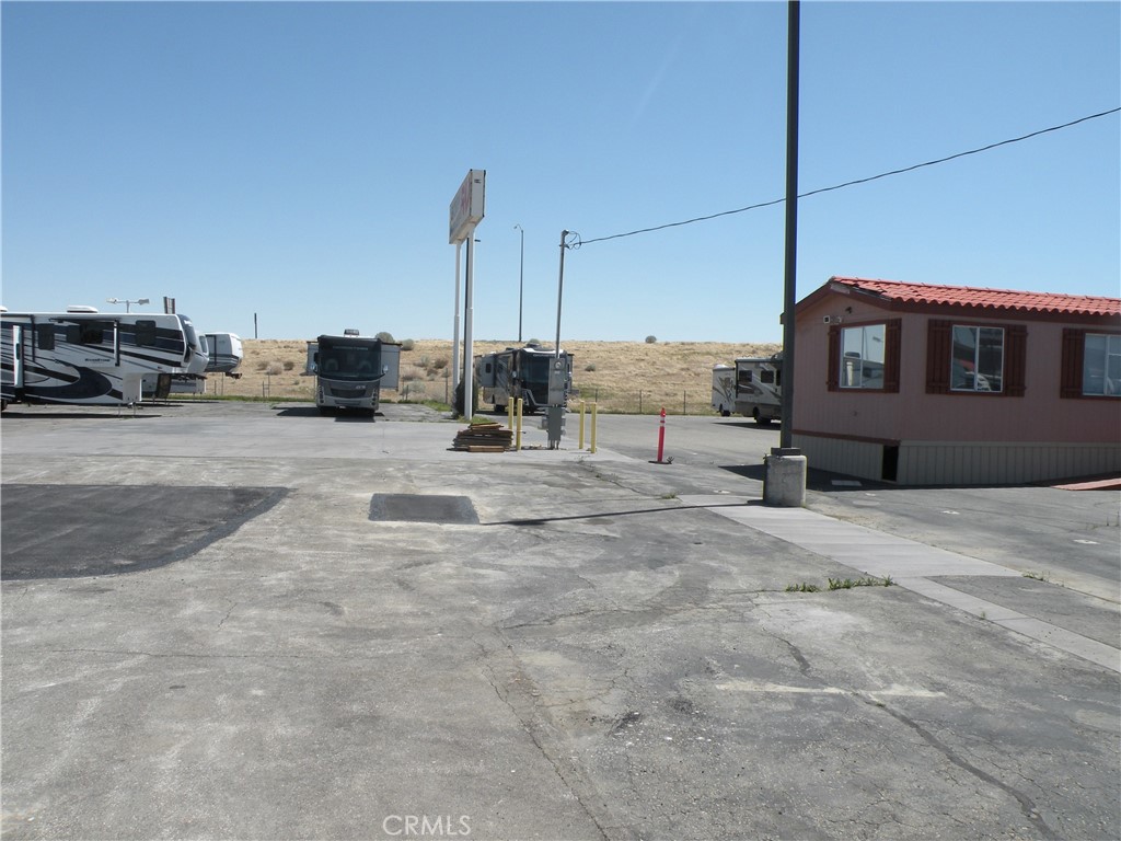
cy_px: 420
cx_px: 560
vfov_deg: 51.4
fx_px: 874
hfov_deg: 65.3
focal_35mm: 27
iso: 64
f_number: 7.1
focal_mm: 4.7
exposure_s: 1/248
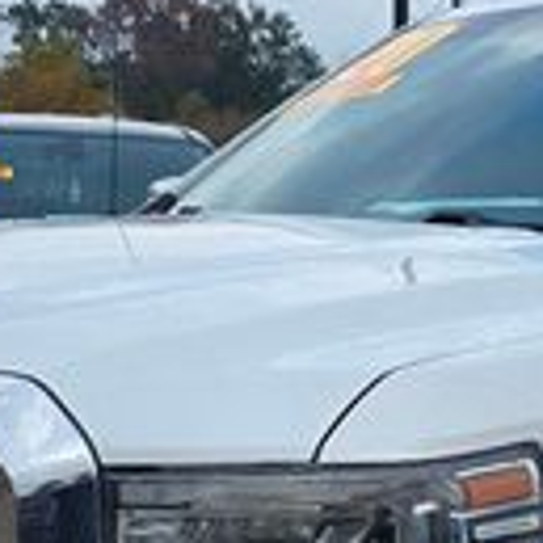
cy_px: 560
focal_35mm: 101
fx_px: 1792
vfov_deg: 16.8
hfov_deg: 17.1
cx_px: 417
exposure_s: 1/180
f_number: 1.7
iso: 16
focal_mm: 6.3
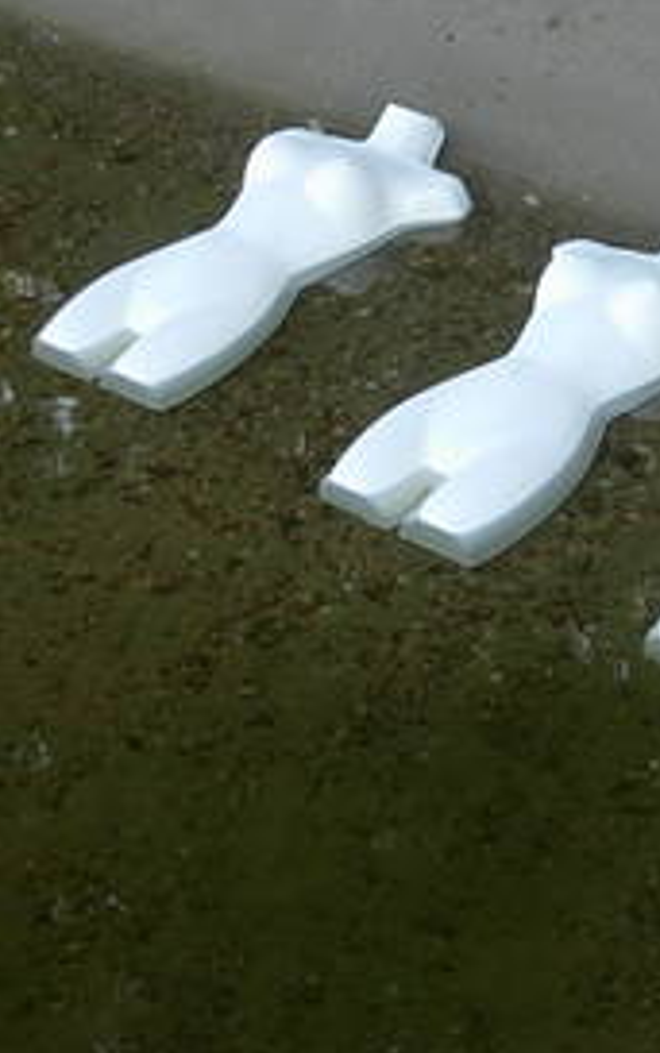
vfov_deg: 21.5
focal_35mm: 96
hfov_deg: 13.6
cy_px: 339
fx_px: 2758
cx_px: 509
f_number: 2.8
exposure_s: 1/58.6
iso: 64
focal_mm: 7.8
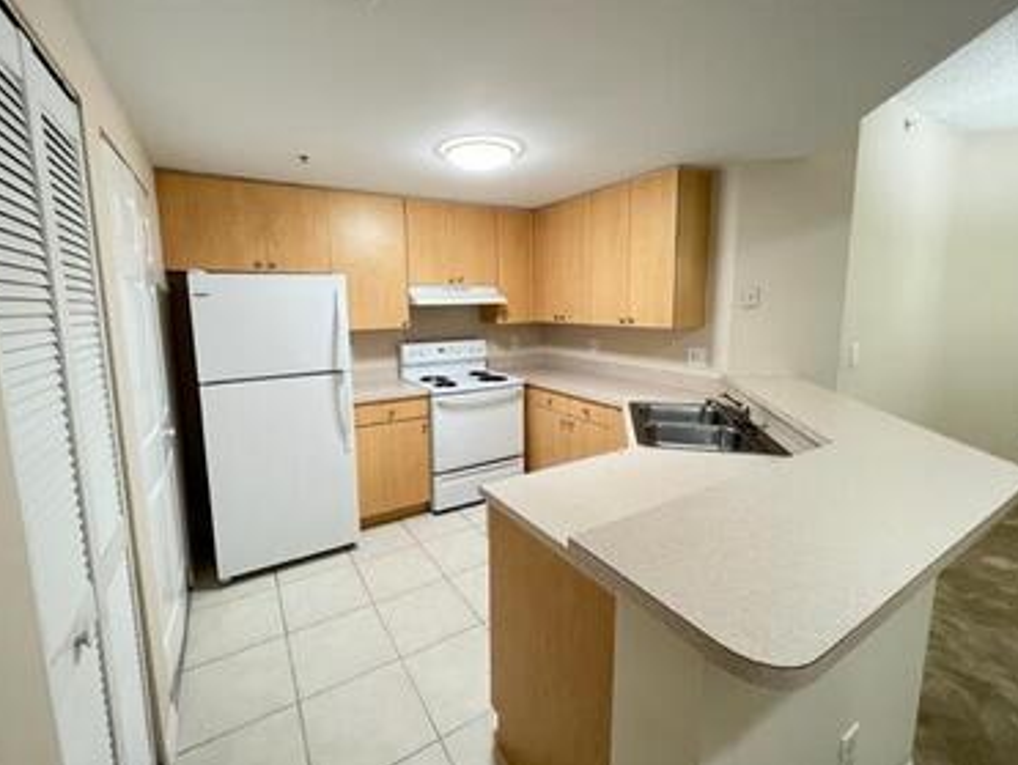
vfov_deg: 85.7
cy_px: 362
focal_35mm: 14
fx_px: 412
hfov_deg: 101.9
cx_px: 486
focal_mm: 1.57
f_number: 1.8
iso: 320
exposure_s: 1/60
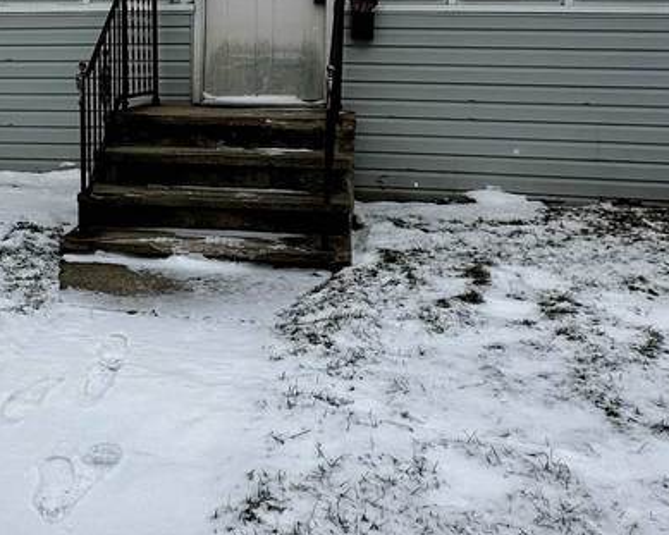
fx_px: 891
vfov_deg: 32.7
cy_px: 126
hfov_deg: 40.3
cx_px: 189
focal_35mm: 45
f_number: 2.2
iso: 50
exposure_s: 1/1715
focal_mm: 2.22
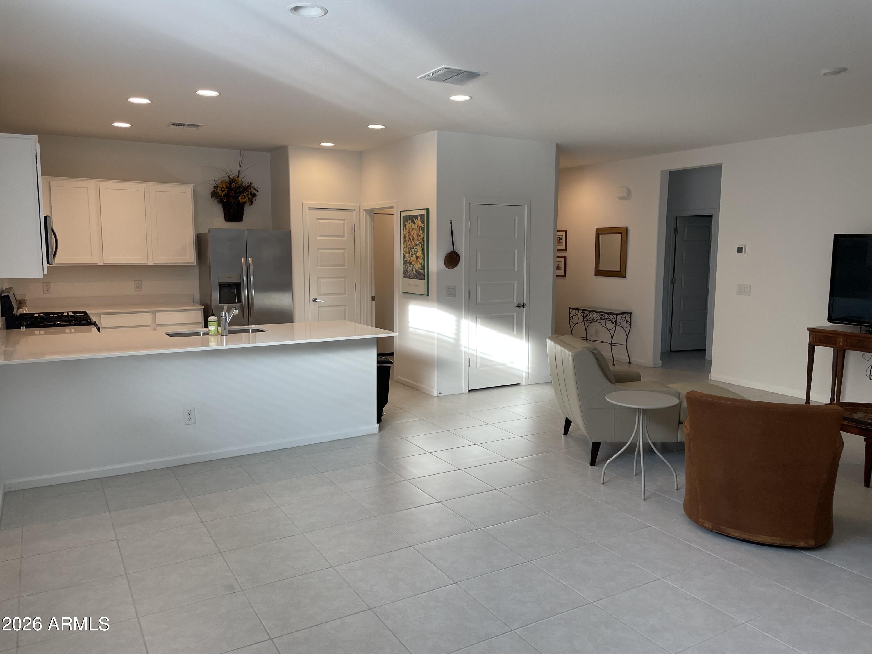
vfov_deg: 53.1
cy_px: 327
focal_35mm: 26
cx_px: 436
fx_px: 655
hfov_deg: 67.3
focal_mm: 4.2
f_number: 1.6
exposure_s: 1/120
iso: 100
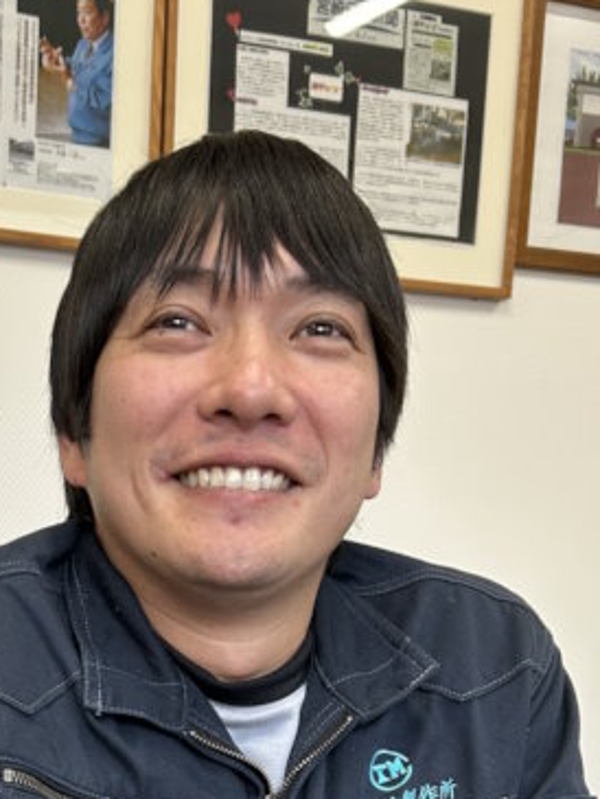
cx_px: 153
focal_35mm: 57
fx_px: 1317
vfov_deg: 30.9
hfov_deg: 25.4
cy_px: 827
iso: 100
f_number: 1.5
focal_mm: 5.7
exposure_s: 1/121
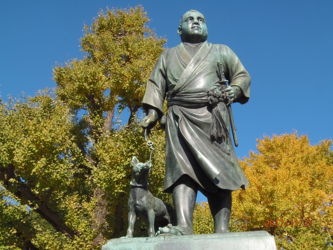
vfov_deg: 34.3
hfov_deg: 44.8
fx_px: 404
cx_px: 166
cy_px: 125
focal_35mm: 42
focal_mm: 7.8
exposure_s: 1/125
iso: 64
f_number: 3.6
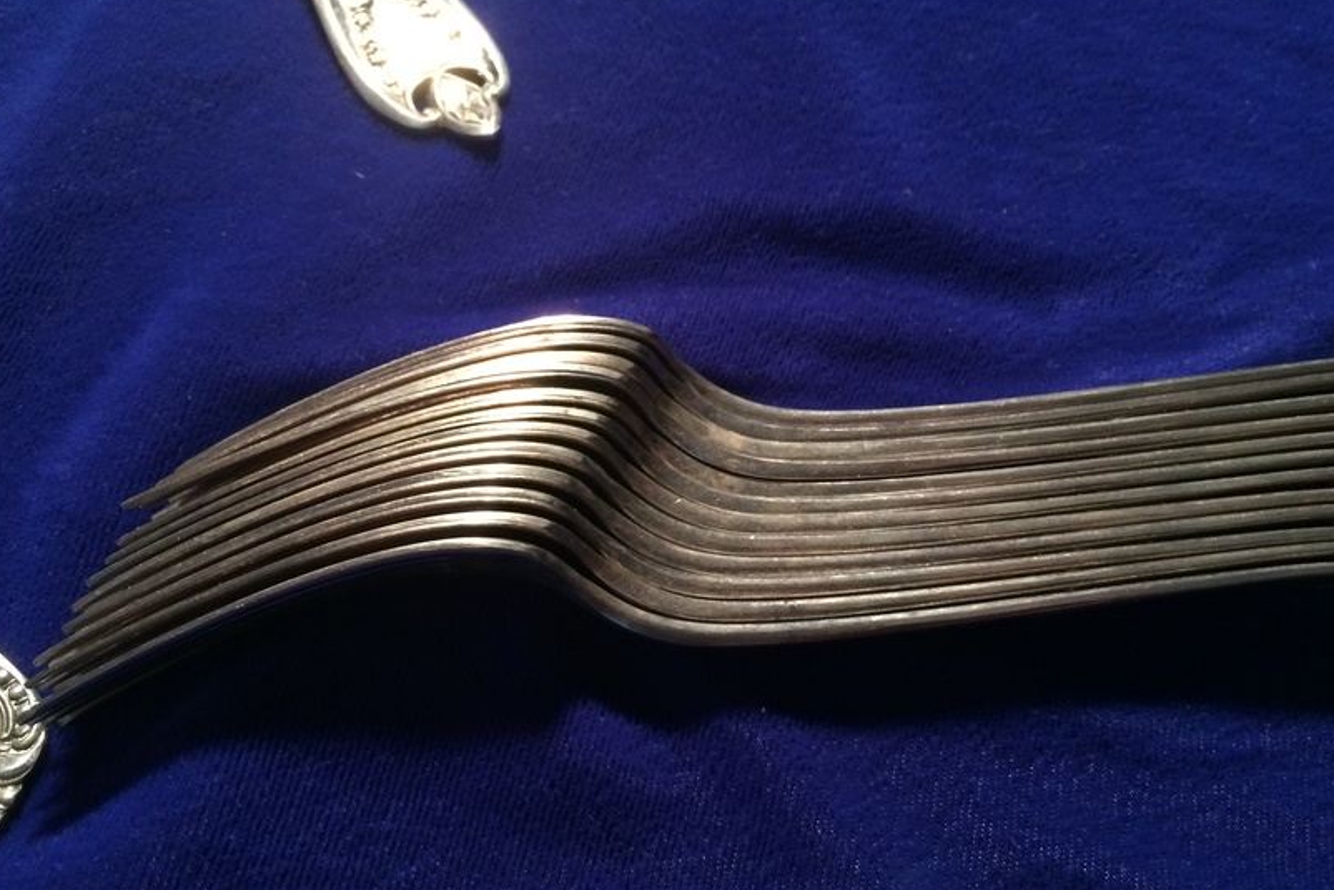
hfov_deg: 54.4
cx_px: 650
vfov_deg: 37.9
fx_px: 1297
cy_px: 460
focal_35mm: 35
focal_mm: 4.12
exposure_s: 1/17
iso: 320
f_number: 2.2
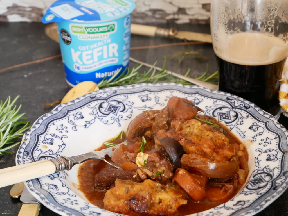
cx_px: 144
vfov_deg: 17.6
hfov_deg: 23.3
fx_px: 699
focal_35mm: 84
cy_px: 108
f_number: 5.5
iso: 3200
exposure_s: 1/50
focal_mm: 42
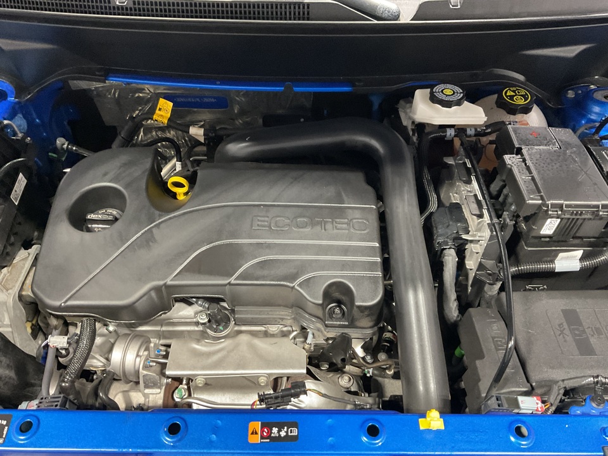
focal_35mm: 29
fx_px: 509
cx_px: 304
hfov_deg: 61.7
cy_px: 228
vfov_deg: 48.2
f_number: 1.8
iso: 320
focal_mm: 3
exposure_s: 1/30
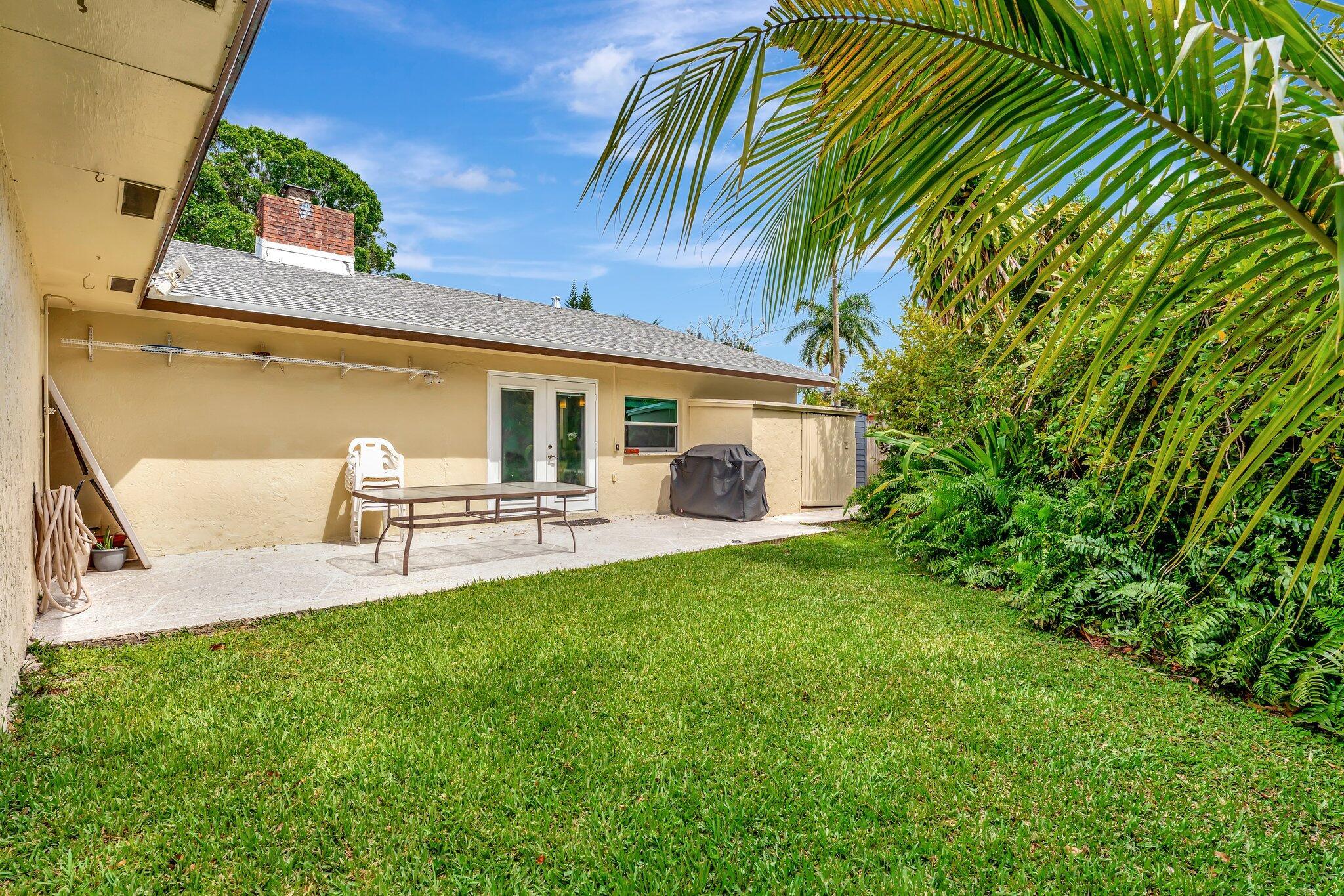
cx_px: 672
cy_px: 448
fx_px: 631
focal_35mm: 17
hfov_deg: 93.6
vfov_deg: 70.7
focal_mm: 16.9
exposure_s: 1/500
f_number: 8
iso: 400
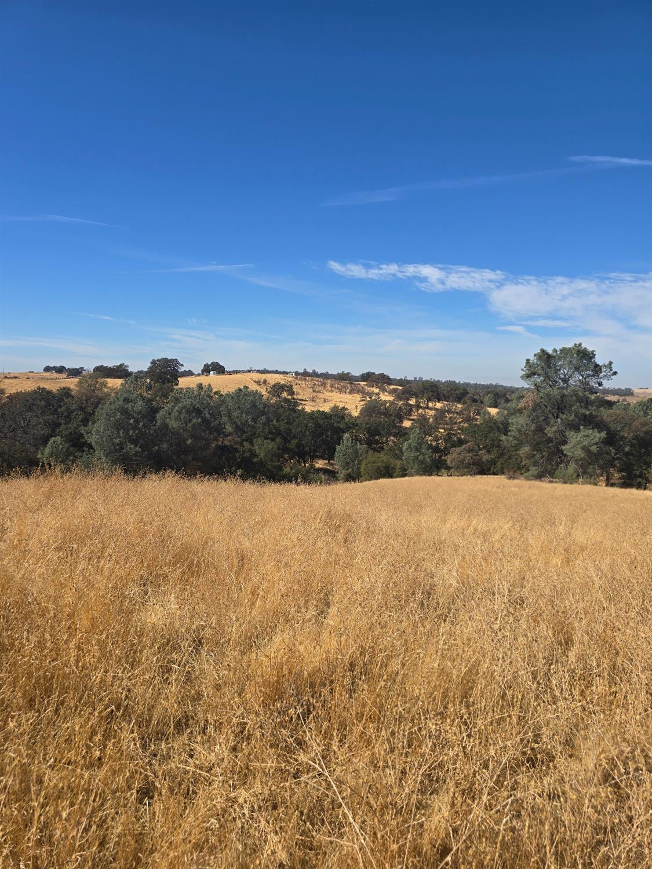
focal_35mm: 23
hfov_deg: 58.9
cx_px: 326
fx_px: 578
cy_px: 434
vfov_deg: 73.9
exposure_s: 1/1120
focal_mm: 6.3
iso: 12
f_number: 1.7
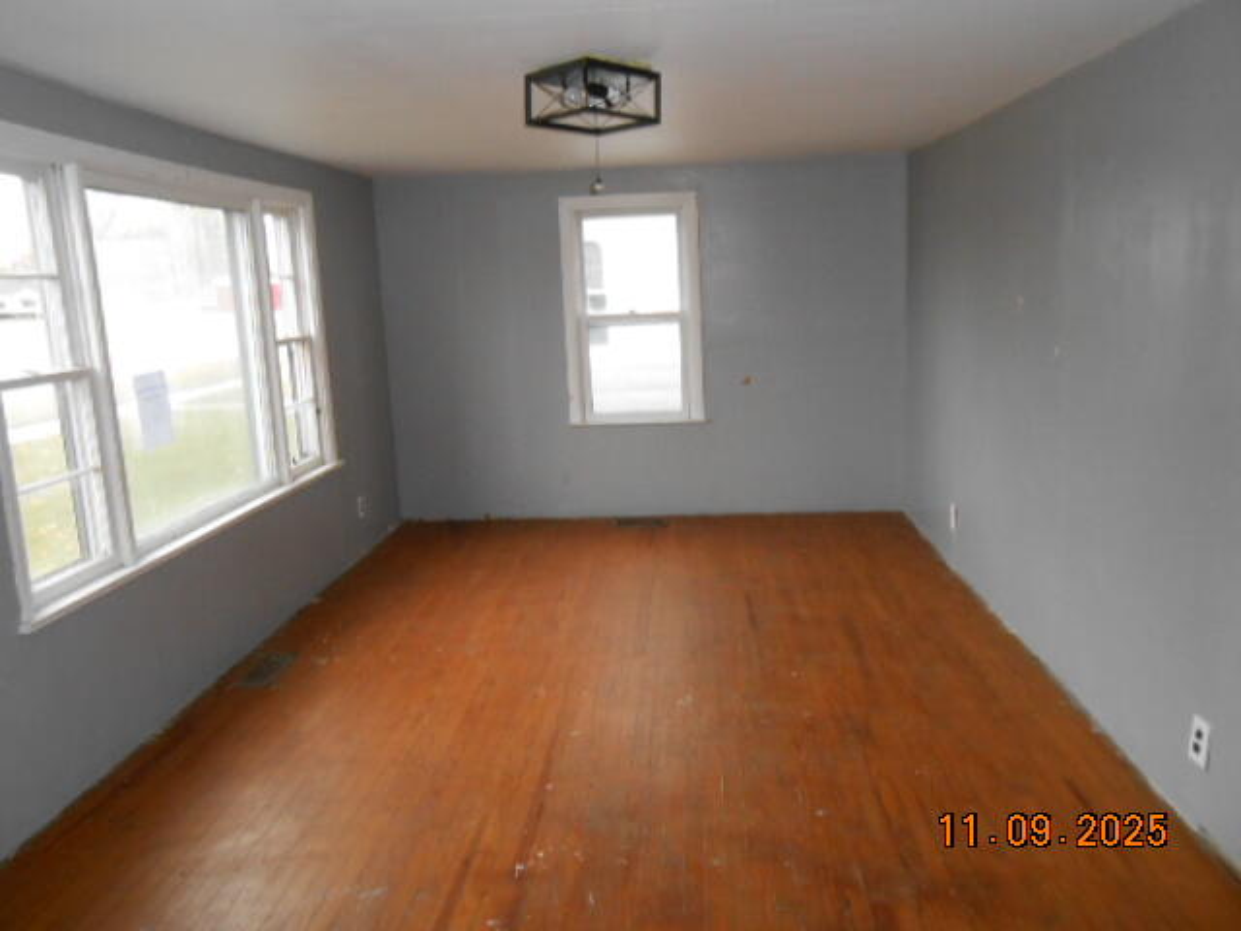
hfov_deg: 67.3
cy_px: 466
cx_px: 620
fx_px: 932
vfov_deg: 53.1
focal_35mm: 26
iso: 400
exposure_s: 1/25
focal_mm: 4.6
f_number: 3.5
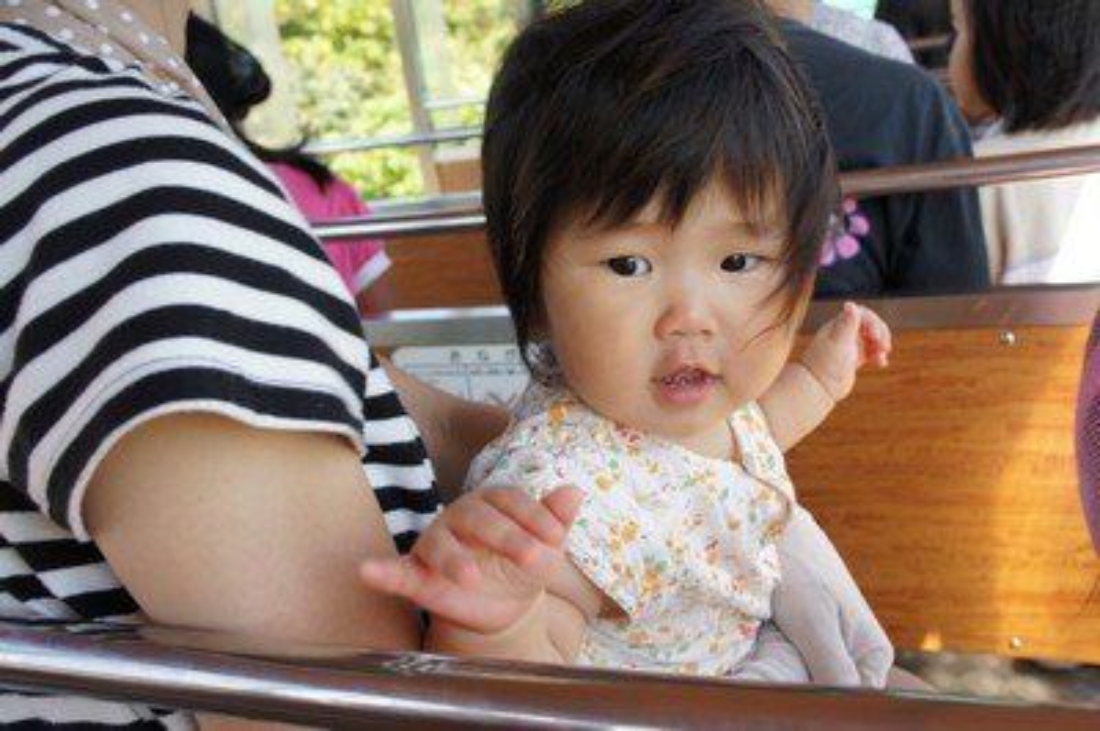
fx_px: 1053
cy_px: 366
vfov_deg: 38.3
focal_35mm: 34
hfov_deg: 55.1
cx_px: 550
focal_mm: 23
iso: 200
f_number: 6.3
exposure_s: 1/125
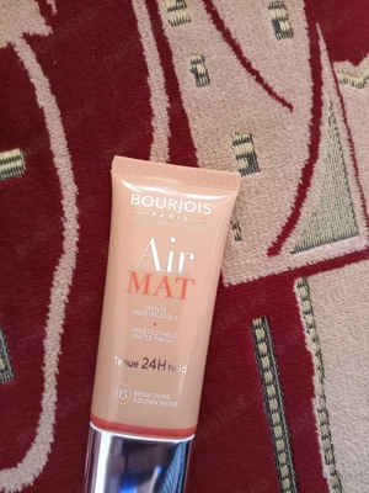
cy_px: 246
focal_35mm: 26
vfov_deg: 67.3
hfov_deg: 53.1
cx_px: 184
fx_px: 370
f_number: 1.8
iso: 2143
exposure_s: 1/16.7
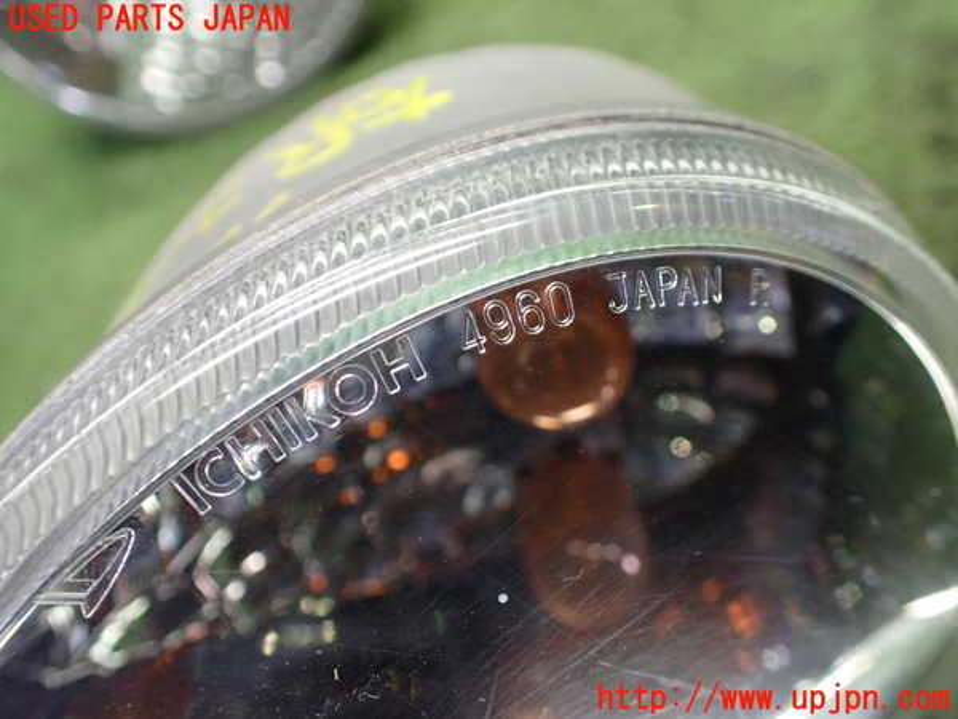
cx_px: 479
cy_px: 360
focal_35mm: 30
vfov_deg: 46.8
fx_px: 830
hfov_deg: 60.0
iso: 800
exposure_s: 1/80
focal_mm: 5.4
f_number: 2.3
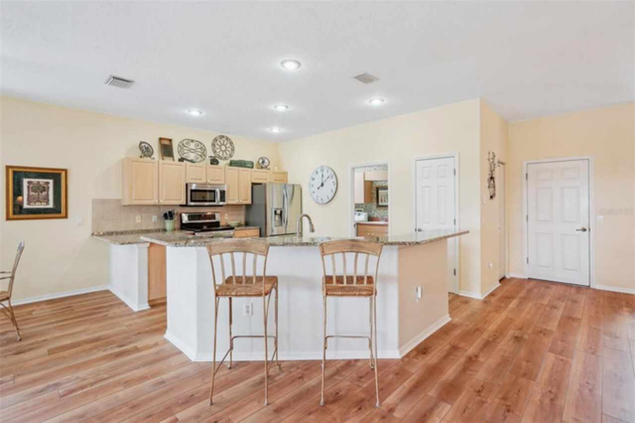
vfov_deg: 73.7
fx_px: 282
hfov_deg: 96.8
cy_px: 212
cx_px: 318
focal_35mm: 16
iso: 400
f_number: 8
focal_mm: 16
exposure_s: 1/13
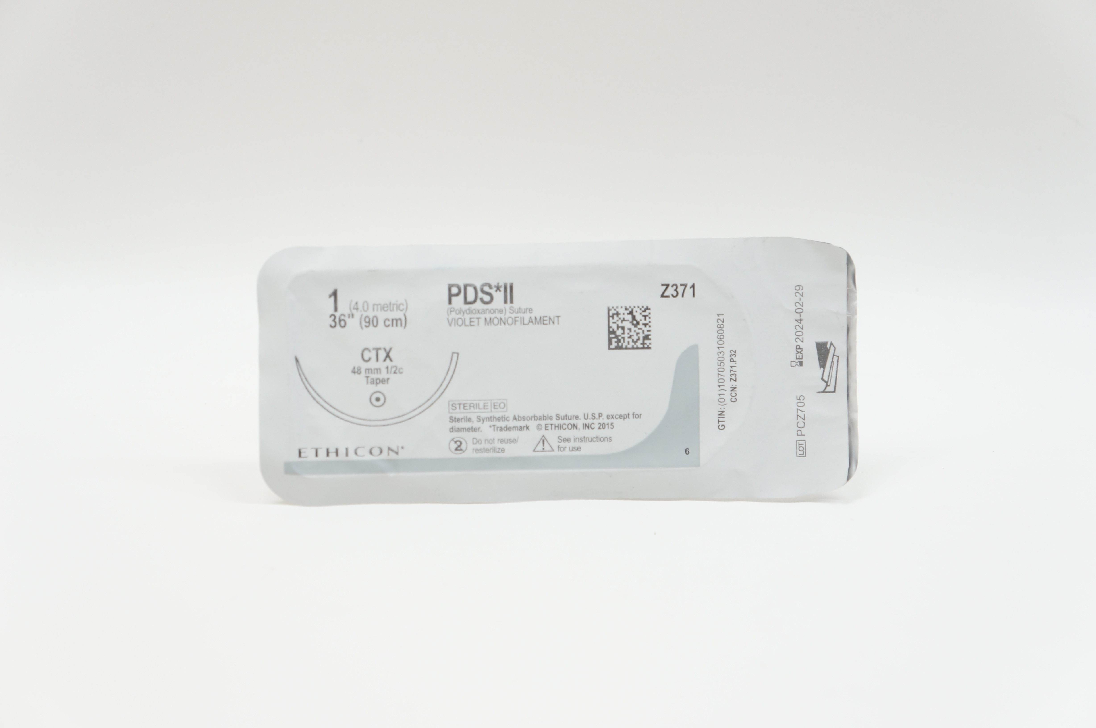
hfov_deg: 36.9
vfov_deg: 25.0
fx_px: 1642
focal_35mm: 54
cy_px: 364
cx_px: 548
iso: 400
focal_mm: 36
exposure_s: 1/50
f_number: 6.3
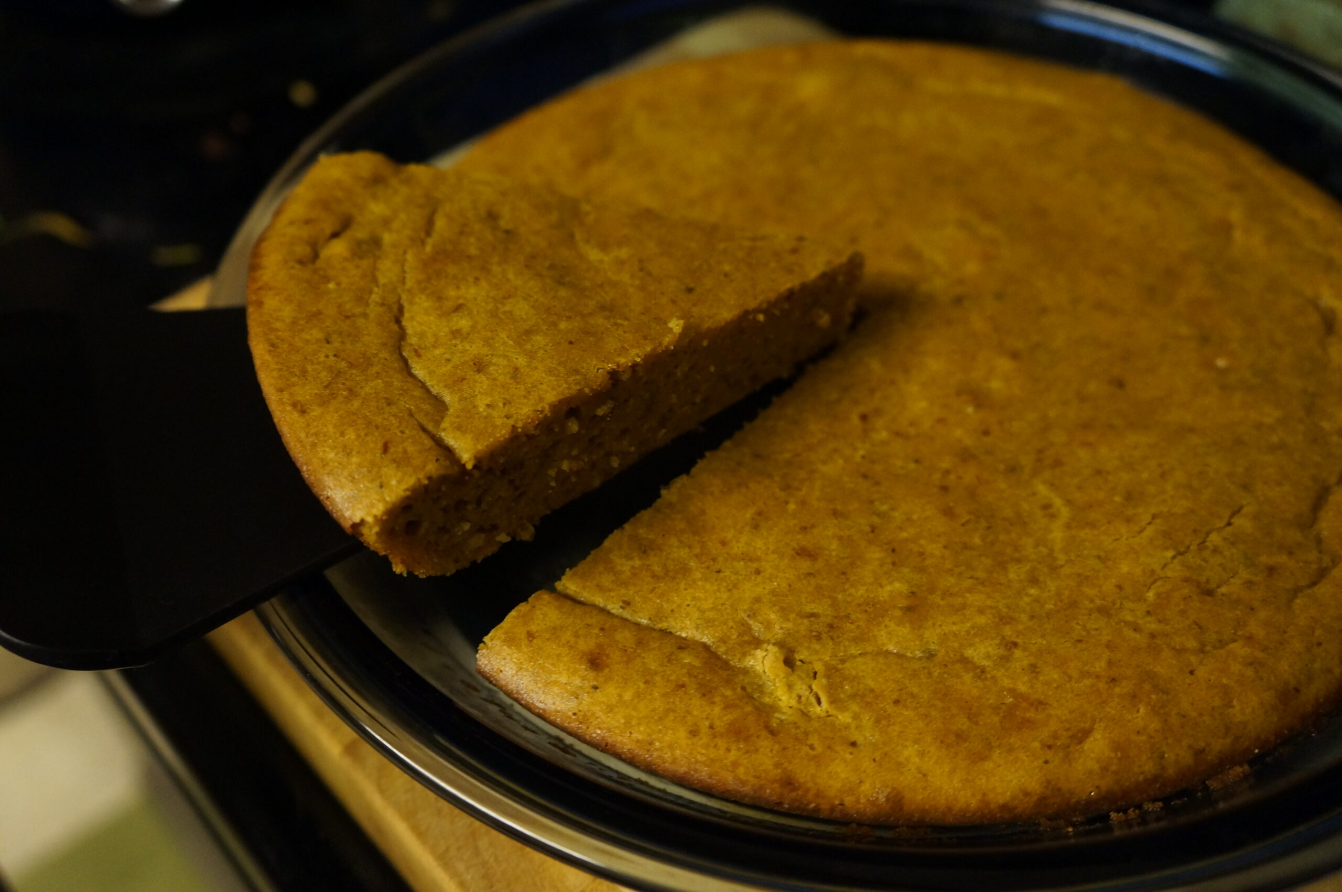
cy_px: 446
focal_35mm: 33
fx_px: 1229
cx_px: 671
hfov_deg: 57.3
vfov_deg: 39.9
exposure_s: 1/60
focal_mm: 22
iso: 2000
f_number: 4
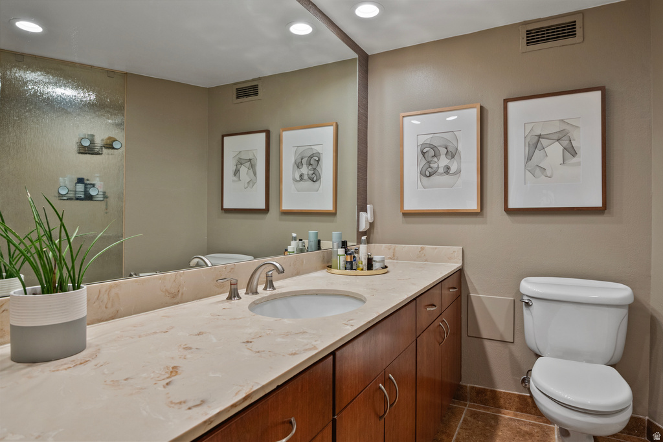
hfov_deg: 84.0
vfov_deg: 61.9
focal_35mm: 20
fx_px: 368
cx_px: 332
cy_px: 221
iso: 800
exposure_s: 1/20
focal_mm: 20
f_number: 8
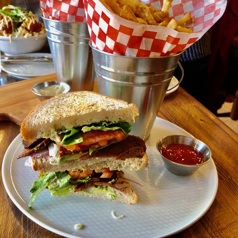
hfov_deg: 48.2
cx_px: 98
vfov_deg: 48.4
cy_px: 118
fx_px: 264
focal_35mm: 34
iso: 40
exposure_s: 1/20
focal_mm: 3.99
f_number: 1.8
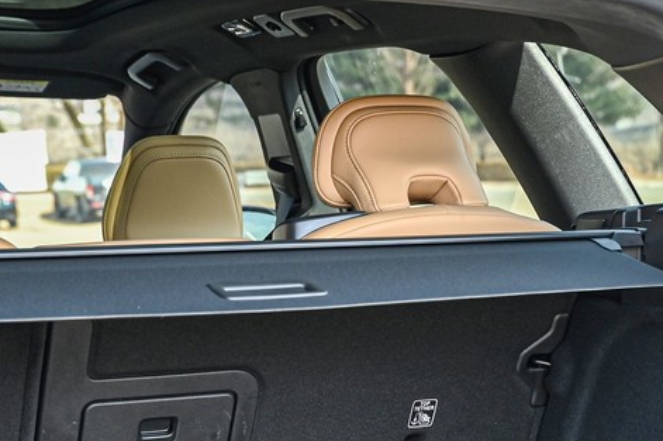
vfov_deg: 12.5
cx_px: 400
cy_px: 559
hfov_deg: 19.3
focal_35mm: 106
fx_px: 1950
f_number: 4
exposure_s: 1/250
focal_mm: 39
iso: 400
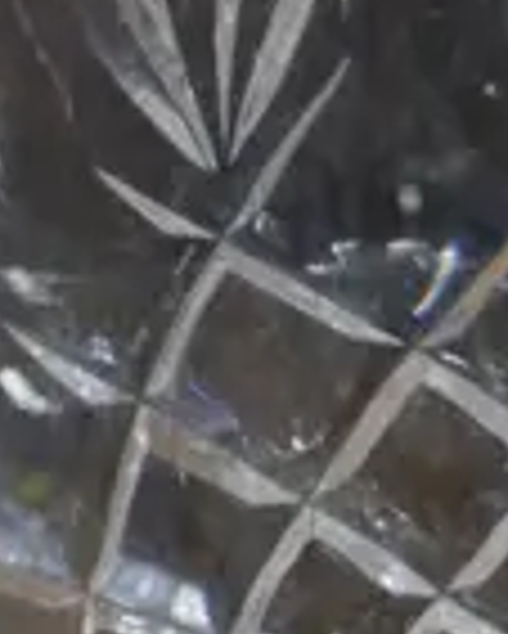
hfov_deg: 4.7
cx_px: 587
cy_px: 130
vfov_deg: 5.9
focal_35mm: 327
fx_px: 6139
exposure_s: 1/60
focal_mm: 23
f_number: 5.1
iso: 500
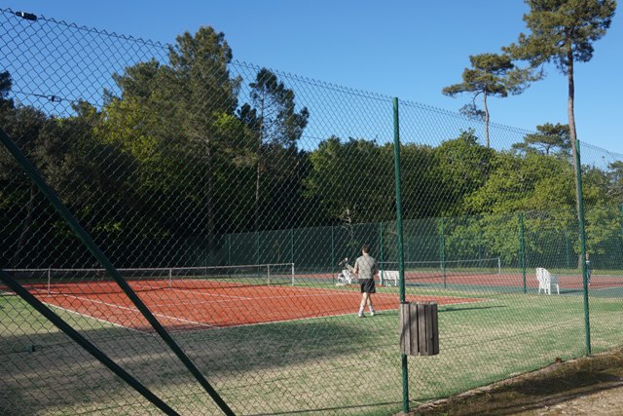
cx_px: 312
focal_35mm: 32
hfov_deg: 59.5
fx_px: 545
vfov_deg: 41.7
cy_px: 208
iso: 100
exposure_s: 1/125
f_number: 10
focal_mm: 21
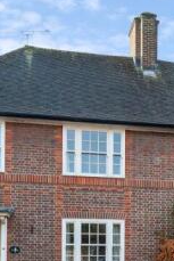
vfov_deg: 31.6
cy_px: 242
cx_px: 151
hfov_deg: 22.2
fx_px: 434
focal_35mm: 60
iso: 640
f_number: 7.1
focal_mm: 21
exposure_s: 1/160
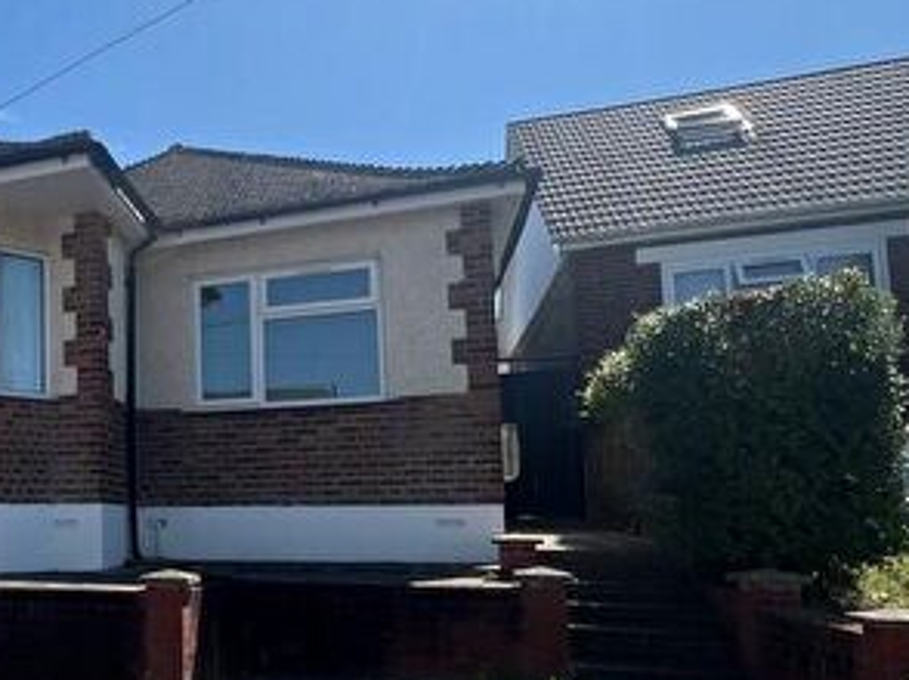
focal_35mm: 31
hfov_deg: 48.3
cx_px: 3
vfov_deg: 44.8
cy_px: 444
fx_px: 813
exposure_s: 1/986
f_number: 1.8
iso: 32
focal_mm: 1.57
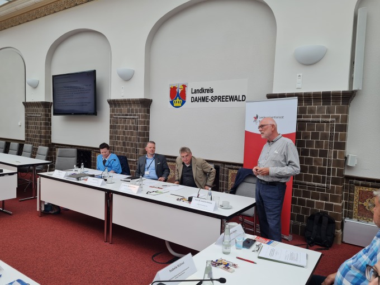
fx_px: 285
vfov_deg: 53.1
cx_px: 190
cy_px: 142
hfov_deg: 67.3
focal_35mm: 26
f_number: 1.8
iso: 50
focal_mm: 5.4
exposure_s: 1/171
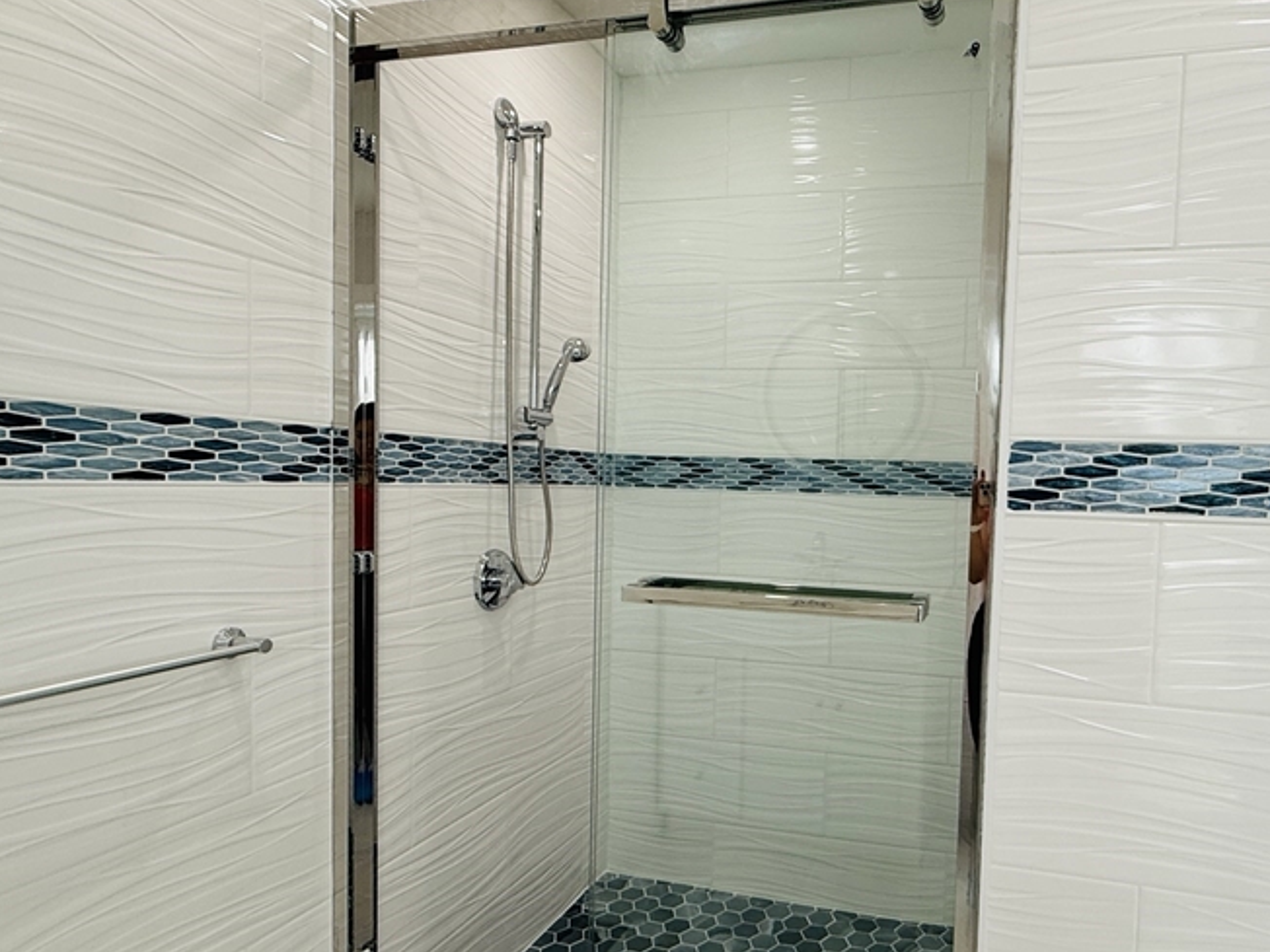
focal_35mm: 22
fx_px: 807
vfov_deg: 61.0
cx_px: 826
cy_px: 520
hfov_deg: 74.5
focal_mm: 2.22
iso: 80
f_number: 2.2
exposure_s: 1/99
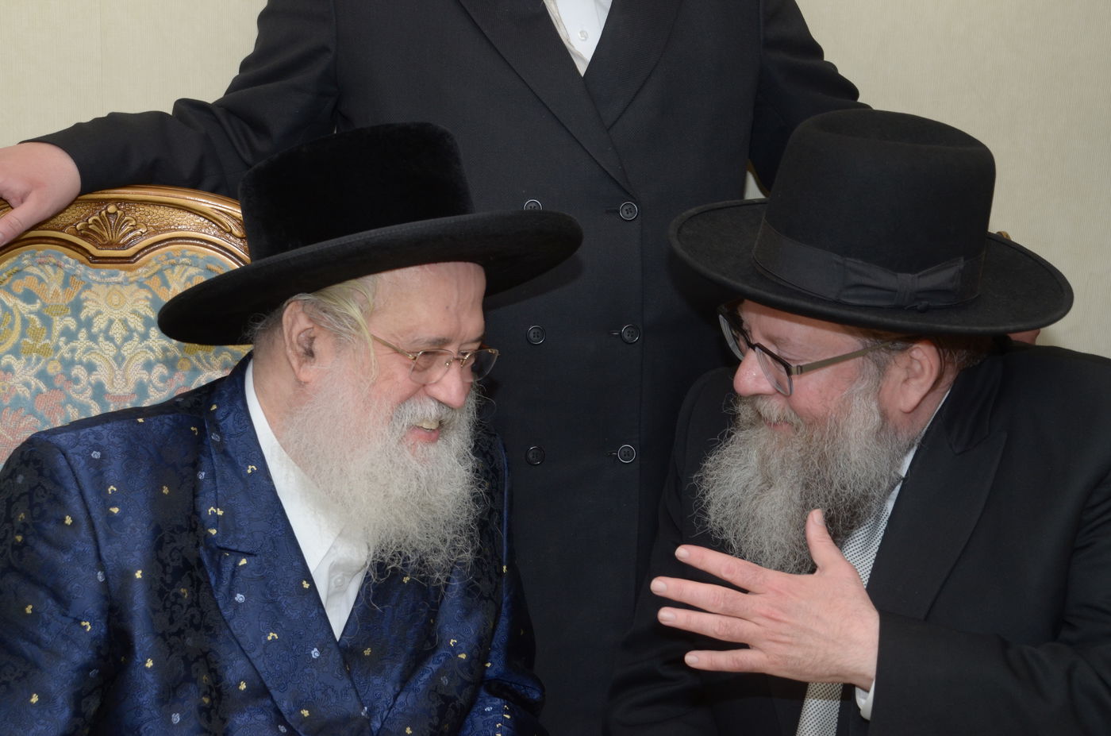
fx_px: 2679
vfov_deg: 15.6
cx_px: 556
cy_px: 368
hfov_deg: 23.4
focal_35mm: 87
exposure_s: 1/60
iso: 400
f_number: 8
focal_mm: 58
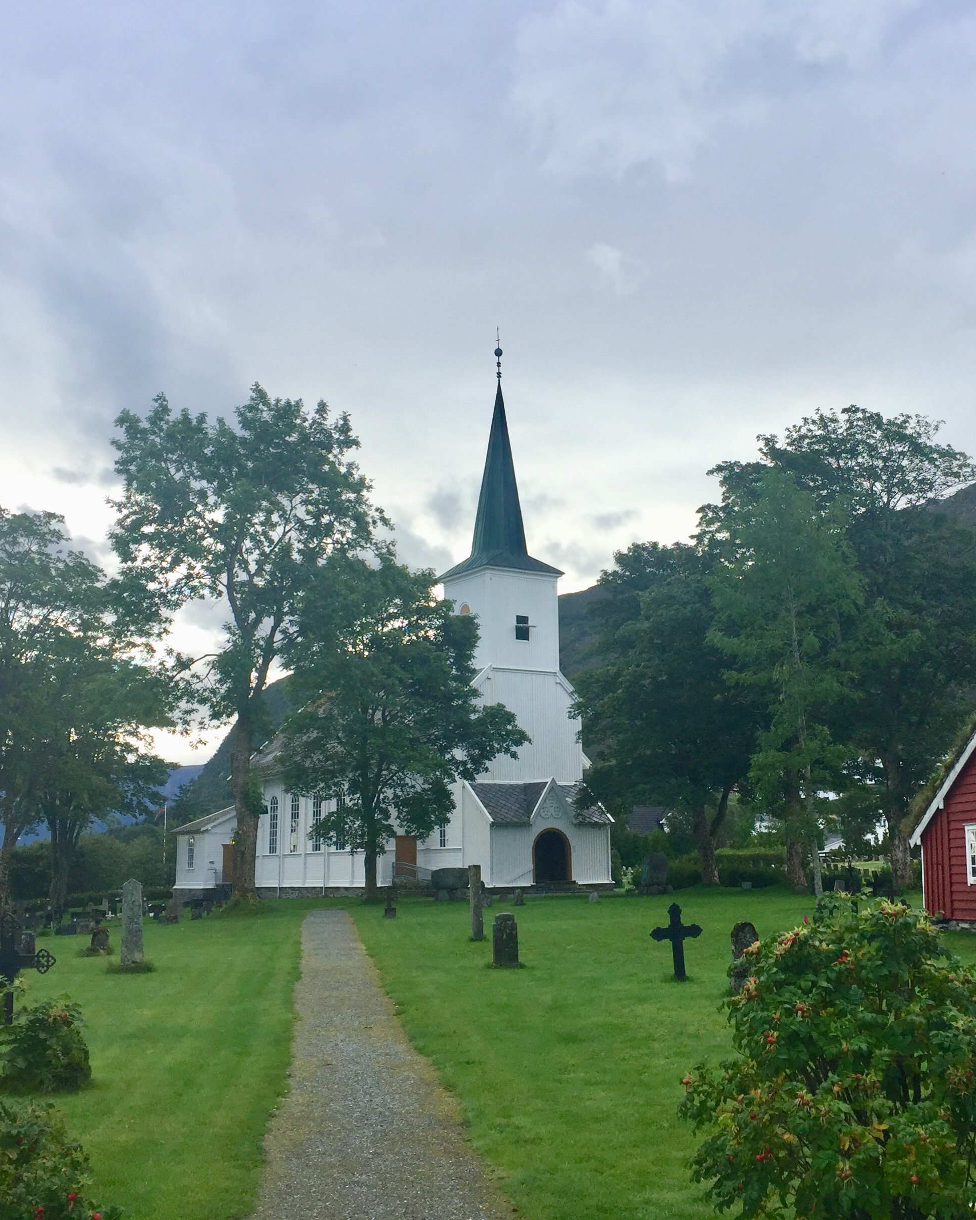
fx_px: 1372
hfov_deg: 39.1
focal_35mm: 38
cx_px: 565
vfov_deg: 47.9
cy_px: 609
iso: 32
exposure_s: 1/860
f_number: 2.2
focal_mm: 4.15
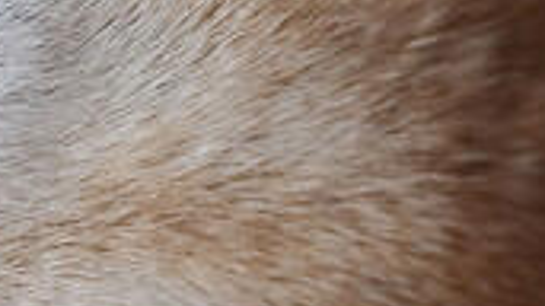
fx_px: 12393
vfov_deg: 1.4
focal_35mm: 858
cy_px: 201
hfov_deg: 2.5
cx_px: -35
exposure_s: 1/160
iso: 2500
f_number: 4.5
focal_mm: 156.1
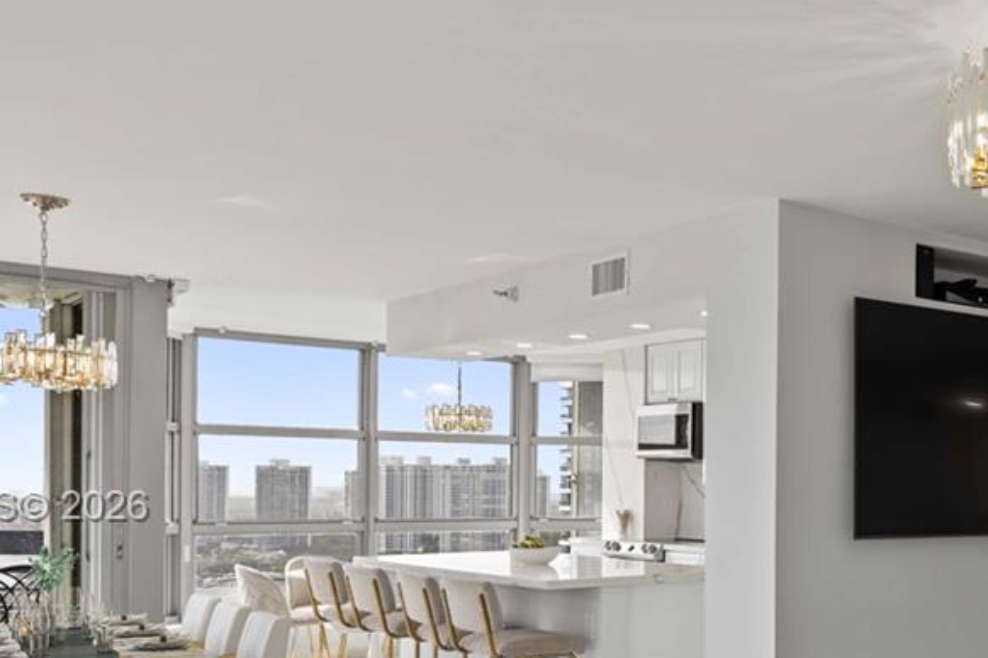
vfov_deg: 29.9
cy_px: 509
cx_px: 978
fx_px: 1207
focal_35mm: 44
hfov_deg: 39.5
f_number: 5.6
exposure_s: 1/30
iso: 250
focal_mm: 16
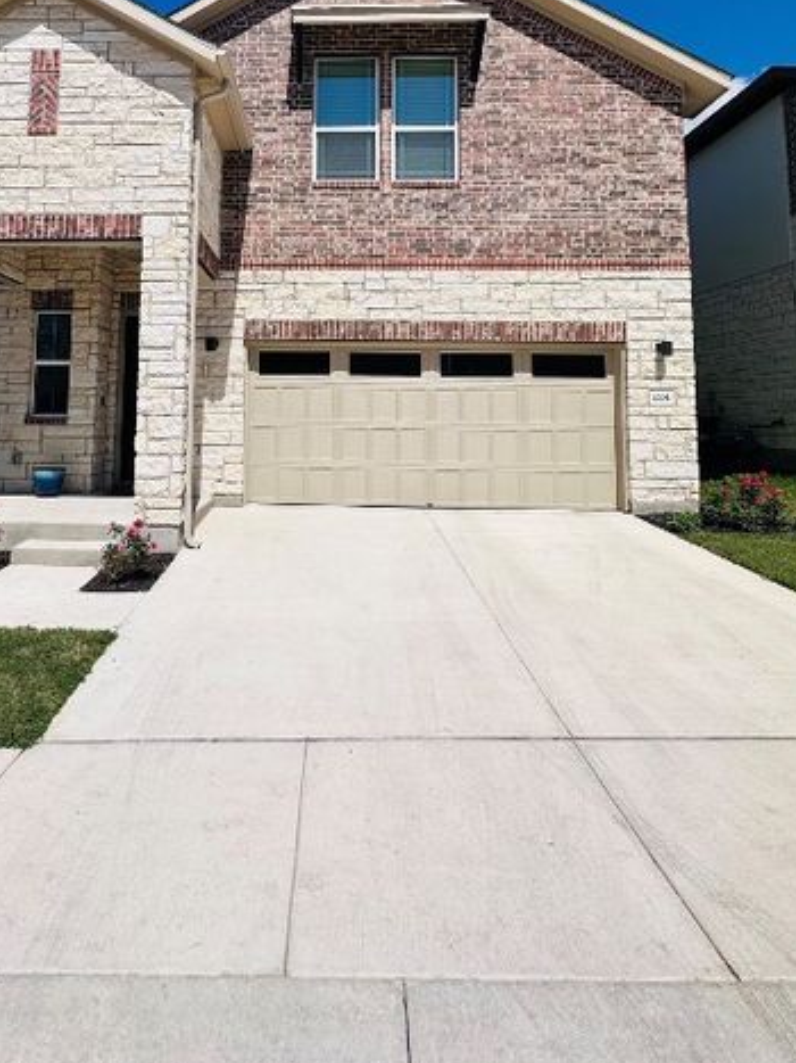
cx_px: 302
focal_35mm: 20
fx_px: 613
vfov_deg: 79.3
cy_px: 363
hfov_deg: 65.1
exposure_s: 1/6494
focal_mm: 2.22
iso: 50
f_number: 2.2
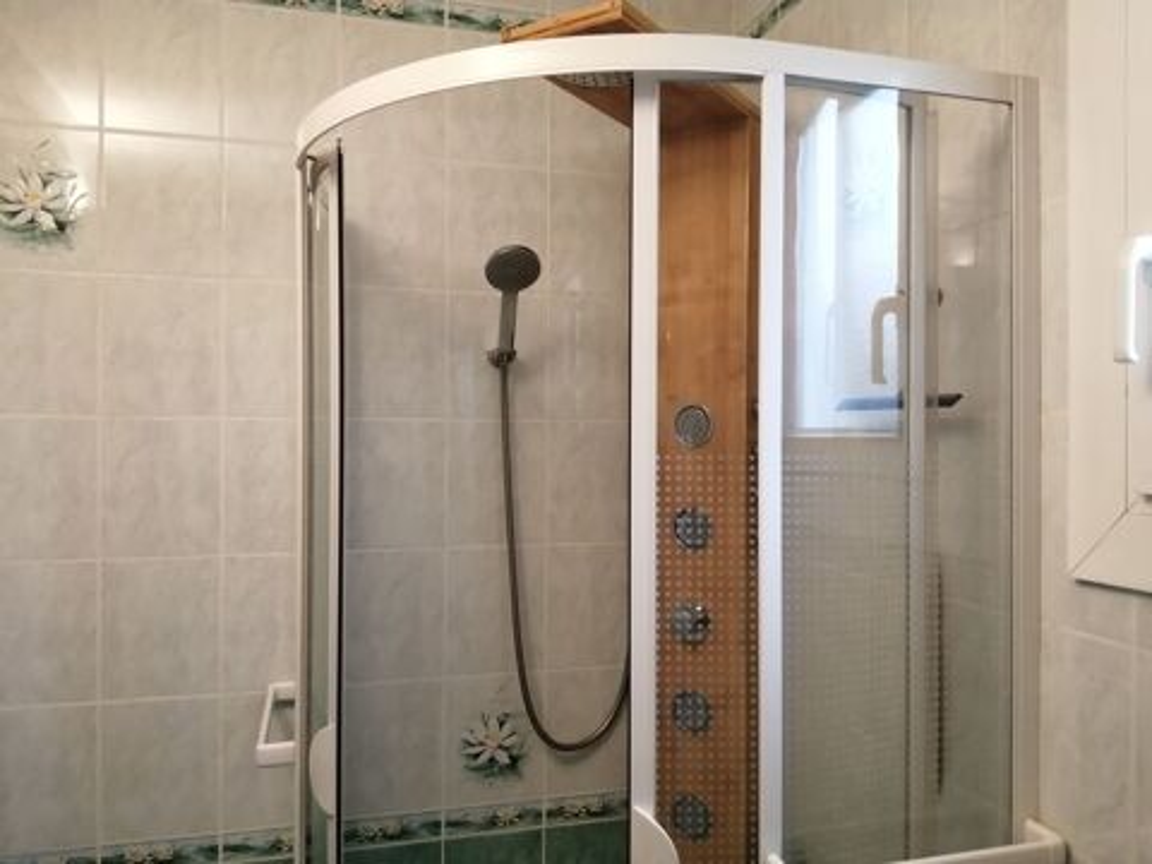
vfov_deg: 53.1
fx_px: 865
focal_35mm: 26
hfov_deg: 67.3
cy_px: 432
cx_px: 576
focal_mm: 3.6
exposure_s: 1/33.3
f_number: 1.8
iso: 320
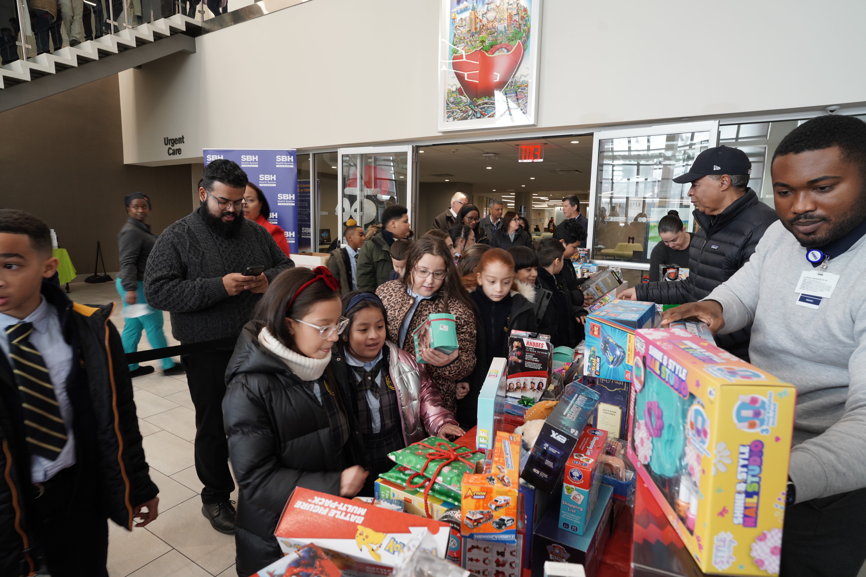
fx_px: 481
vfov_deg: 61.9
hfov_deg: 84.0
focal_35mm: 20
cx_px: 433
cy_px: 288
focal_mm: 20
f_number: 6.3
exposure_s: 1/30
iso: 500
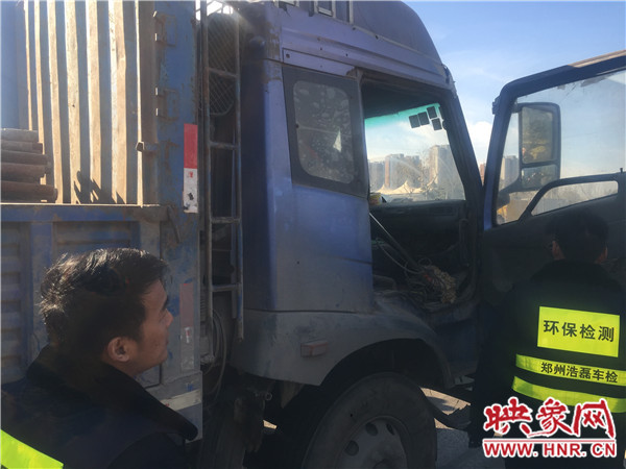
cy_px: 234
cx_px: 313
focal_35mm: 29
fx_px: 524
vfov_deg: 48.2
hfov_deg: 61.7
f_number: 2.2
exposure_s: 1/746
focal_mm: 4.15
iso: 32
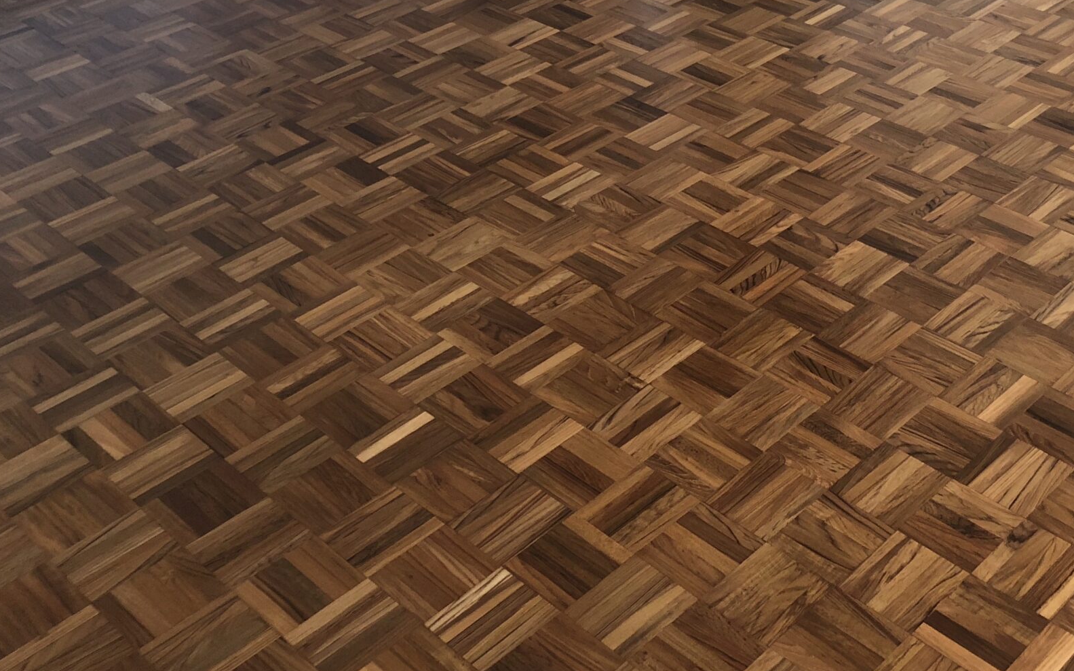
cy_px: 199
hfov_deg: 40.1
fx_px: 1405
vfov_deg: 26.6
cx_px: 864
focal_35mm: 48
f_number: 1.8
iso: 40
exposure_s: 1/24
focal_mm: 4
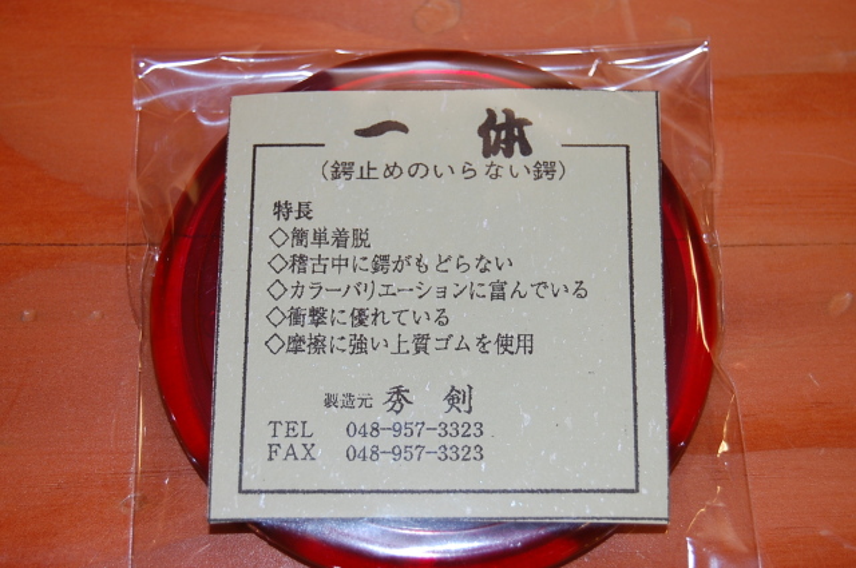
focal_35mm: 82
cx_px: 428
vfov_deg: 16.5
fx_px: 1959
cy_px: 284
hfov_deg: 24.6
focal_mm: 55
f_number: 5.6
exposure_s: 1/60
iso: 400
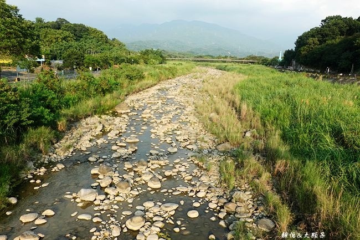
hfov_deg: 73.8
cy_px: 120
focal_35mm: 24
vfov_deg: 53.1
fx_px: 240
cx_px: 180
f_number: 5.6
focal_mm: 9
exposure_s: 1/250
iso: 125
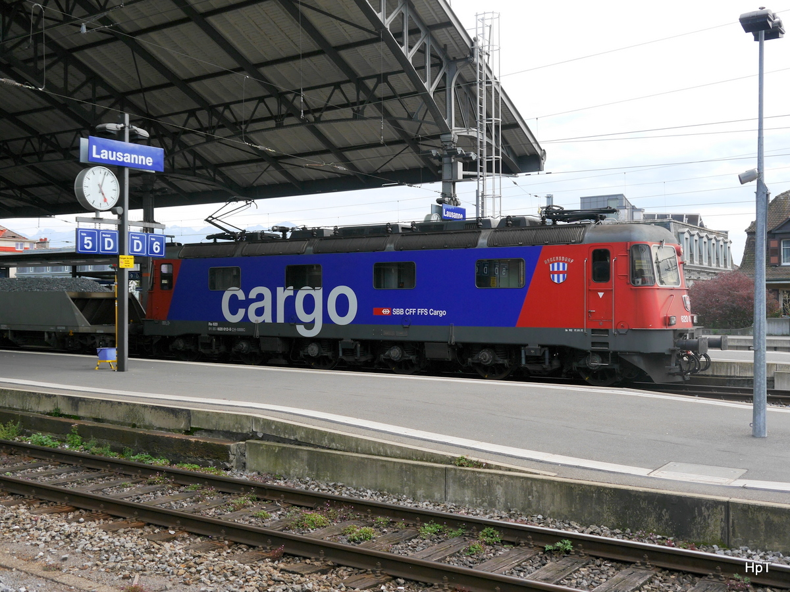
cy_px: 296
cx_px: 395
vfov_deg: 36.0
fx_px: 913
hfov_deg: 46.8
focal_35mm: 40
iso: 160
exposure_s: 1/160
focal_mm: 20
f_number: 5.6
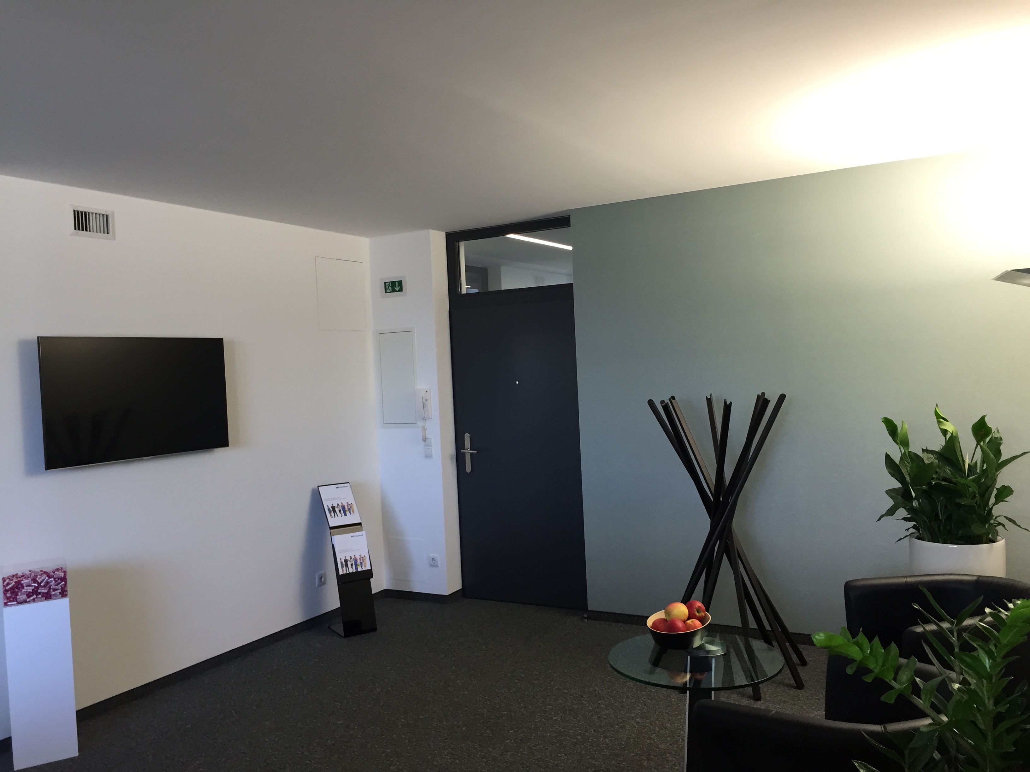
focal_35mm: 29
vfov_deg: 48.2
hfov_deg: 61.7
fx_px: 863
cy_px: 386
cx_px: 515
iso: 40
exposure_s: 1/30
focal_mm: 4.15
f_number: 2.2
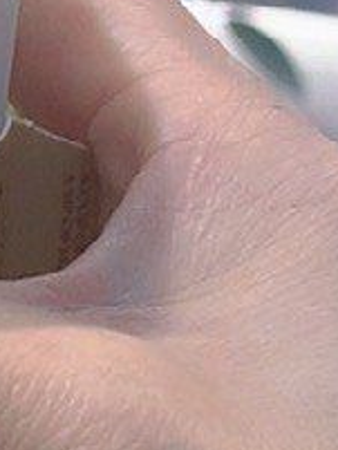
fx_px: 2510
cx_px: -414
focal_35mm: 193
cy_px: -716
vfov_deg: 9.0
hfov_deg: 7.3
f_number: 1.8
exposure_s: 1/60
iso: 32
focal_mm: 4.25
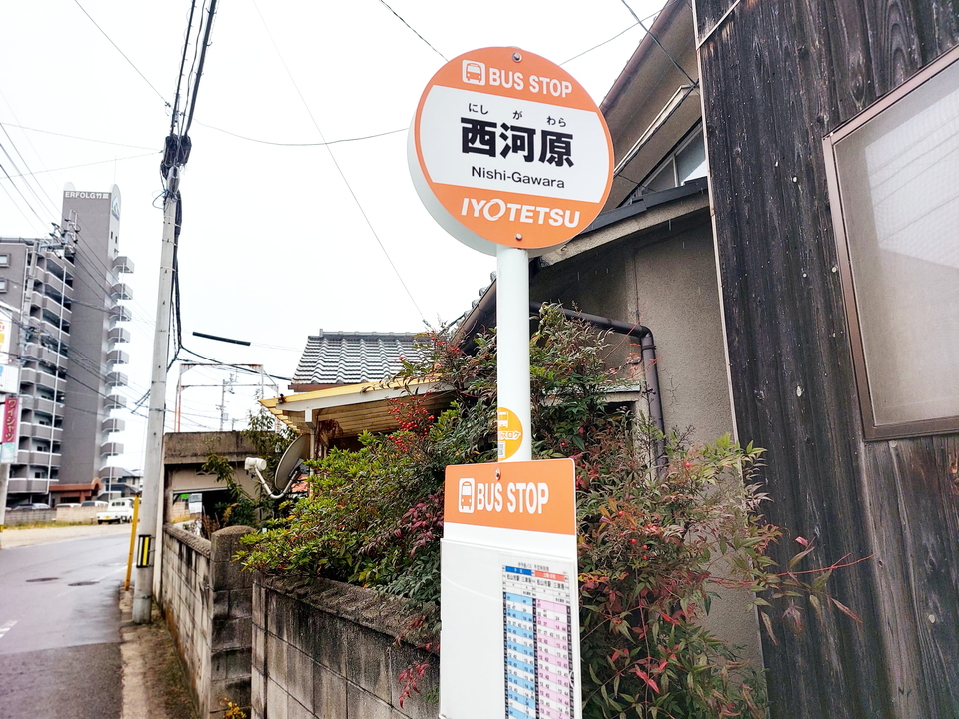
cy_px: 360
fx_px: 665
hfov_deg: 71.6
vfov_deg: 56.8
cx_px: 480
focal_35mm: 24
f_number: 1.8
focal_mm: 5.23
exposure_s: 1/337
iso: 25
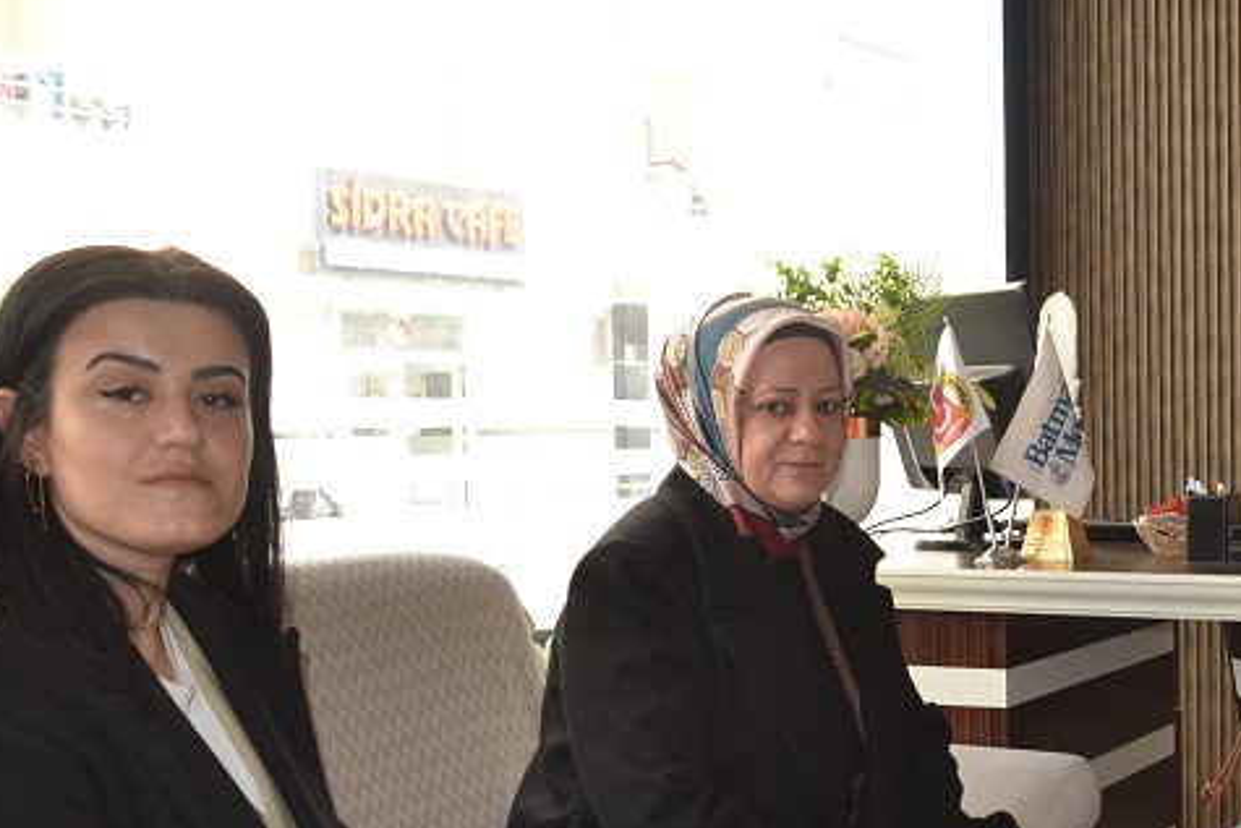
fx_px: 1862
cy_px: 576
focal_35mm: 54
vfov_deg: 24.9
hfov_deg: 34.9
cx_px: 1097
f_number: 4
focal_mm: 18
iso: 400
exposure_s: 1/125
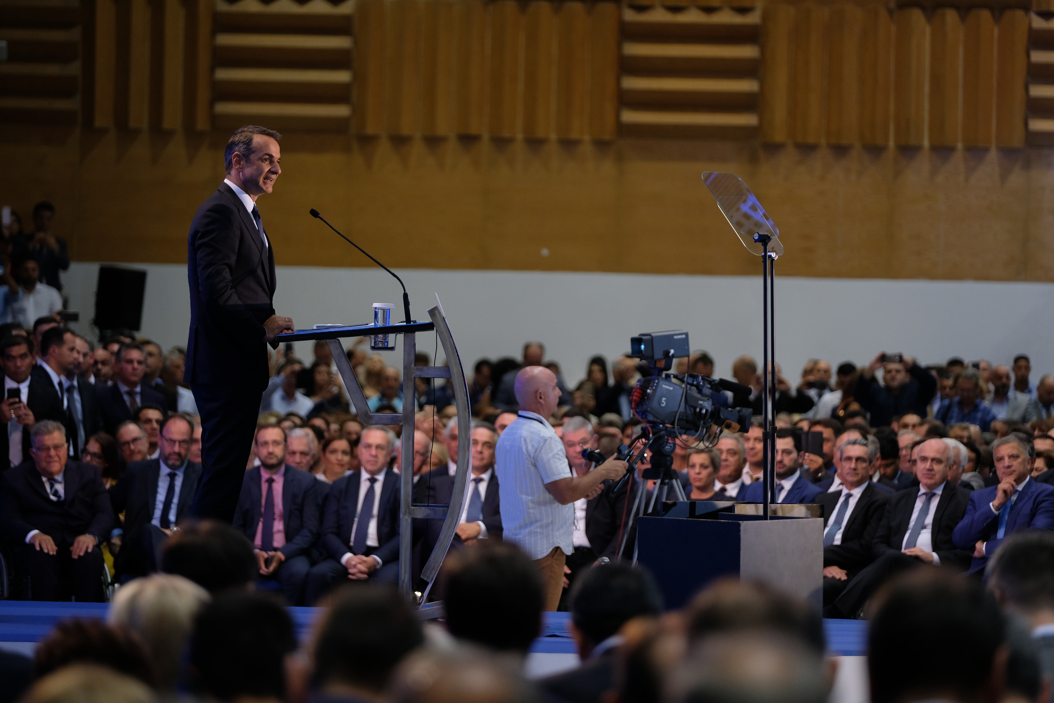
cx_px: 527
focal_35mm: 210
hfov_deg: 9.8
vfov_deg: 6.5
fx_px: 6148
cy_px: 352
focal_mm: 140
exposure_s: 1/200
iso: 800
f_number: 2.8
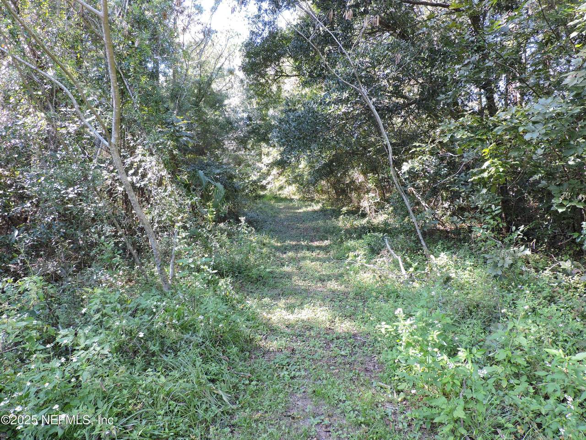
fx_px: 406
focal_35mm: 24
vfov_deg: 56.8
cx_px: 293
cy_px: 220
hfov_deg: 71.6
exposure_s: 1/30
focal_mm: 4.3
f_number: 3
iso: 100
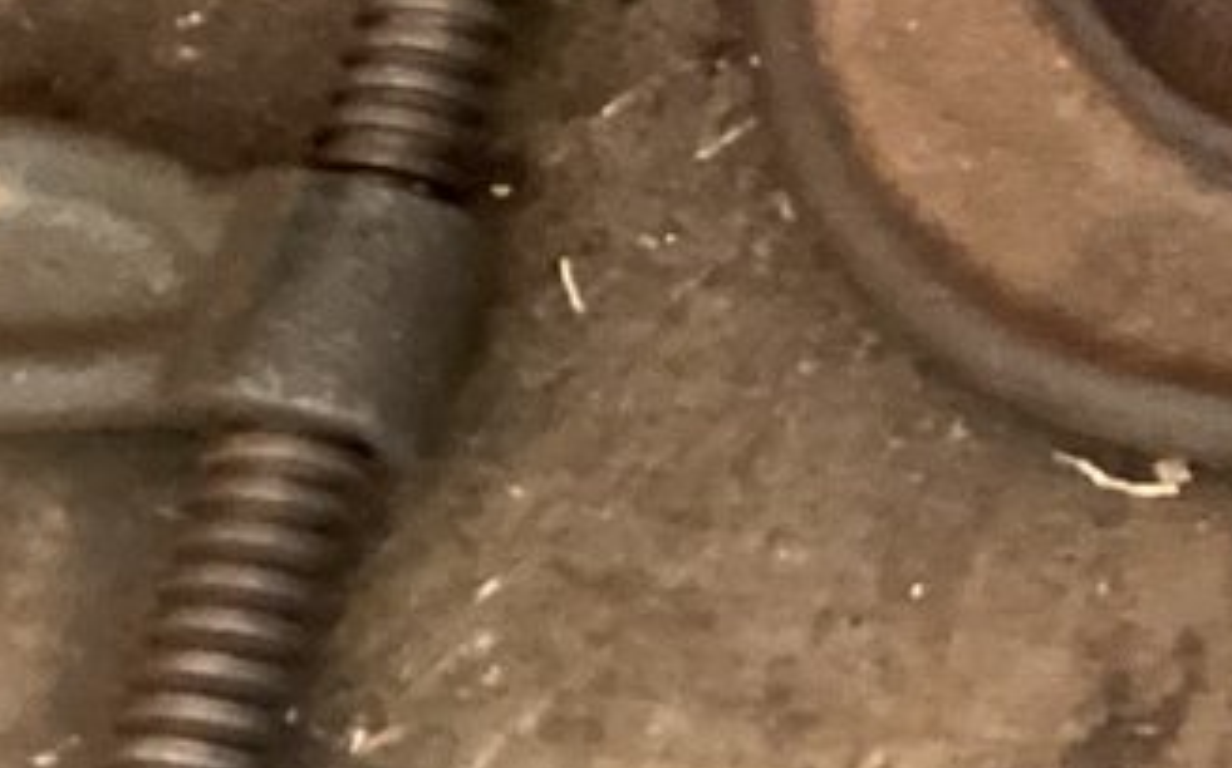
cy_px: -683
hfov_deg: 12.6
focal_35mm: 152
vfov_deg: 8.3
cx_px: 2213
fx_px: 5101
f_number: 2.4
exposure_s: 1/33
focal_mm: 3.3
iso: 320
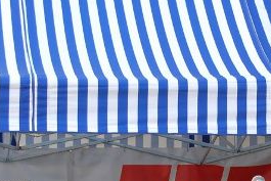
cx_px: 208
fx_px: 1702
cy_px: 255
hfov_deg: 9.1
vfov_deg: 6.0
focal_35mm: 226
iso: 200
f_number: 5.6
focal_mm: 50
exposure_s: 1/125
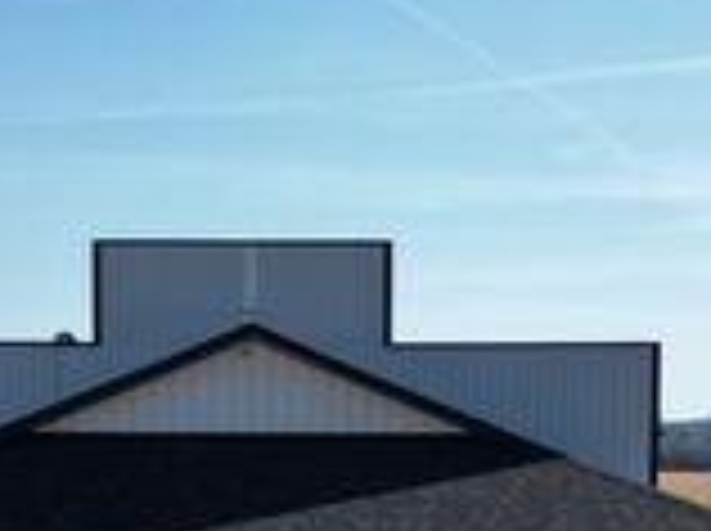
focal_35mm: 76
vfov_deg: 18.7
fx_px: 1559
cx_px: 252
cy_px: 560
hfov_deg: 25.6
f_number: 1.7
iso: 130
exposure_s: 1/4000
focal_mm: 6.72
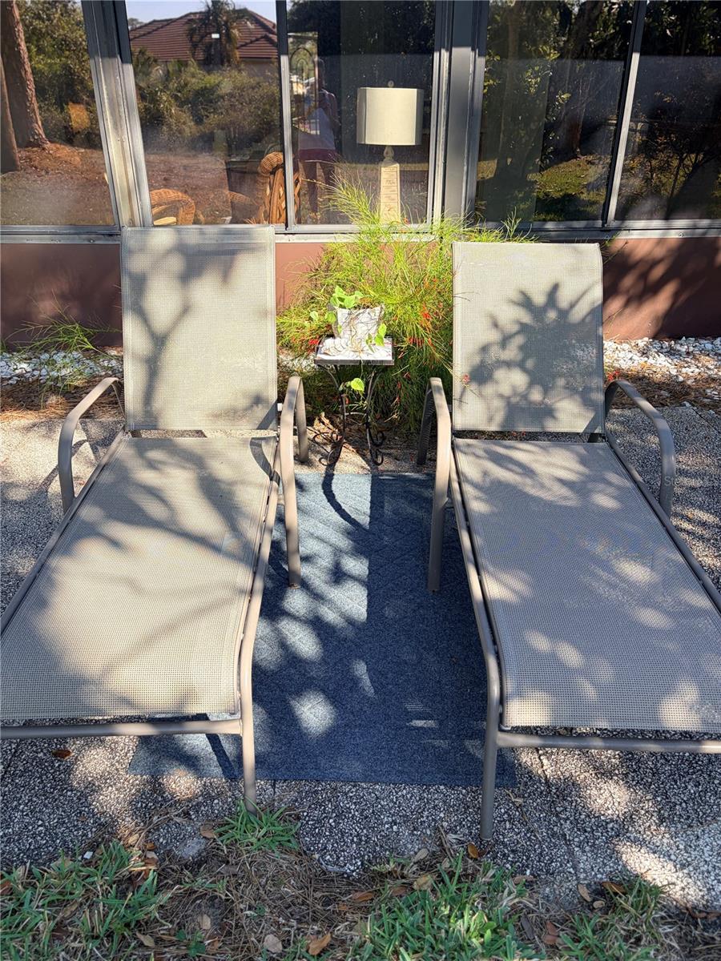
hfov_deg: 53.1
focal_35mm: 26
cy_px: 480
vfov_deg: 67.3
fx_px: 722
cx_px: 360
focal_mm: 5.96
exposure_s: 1/1099
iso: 50
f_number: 1.6
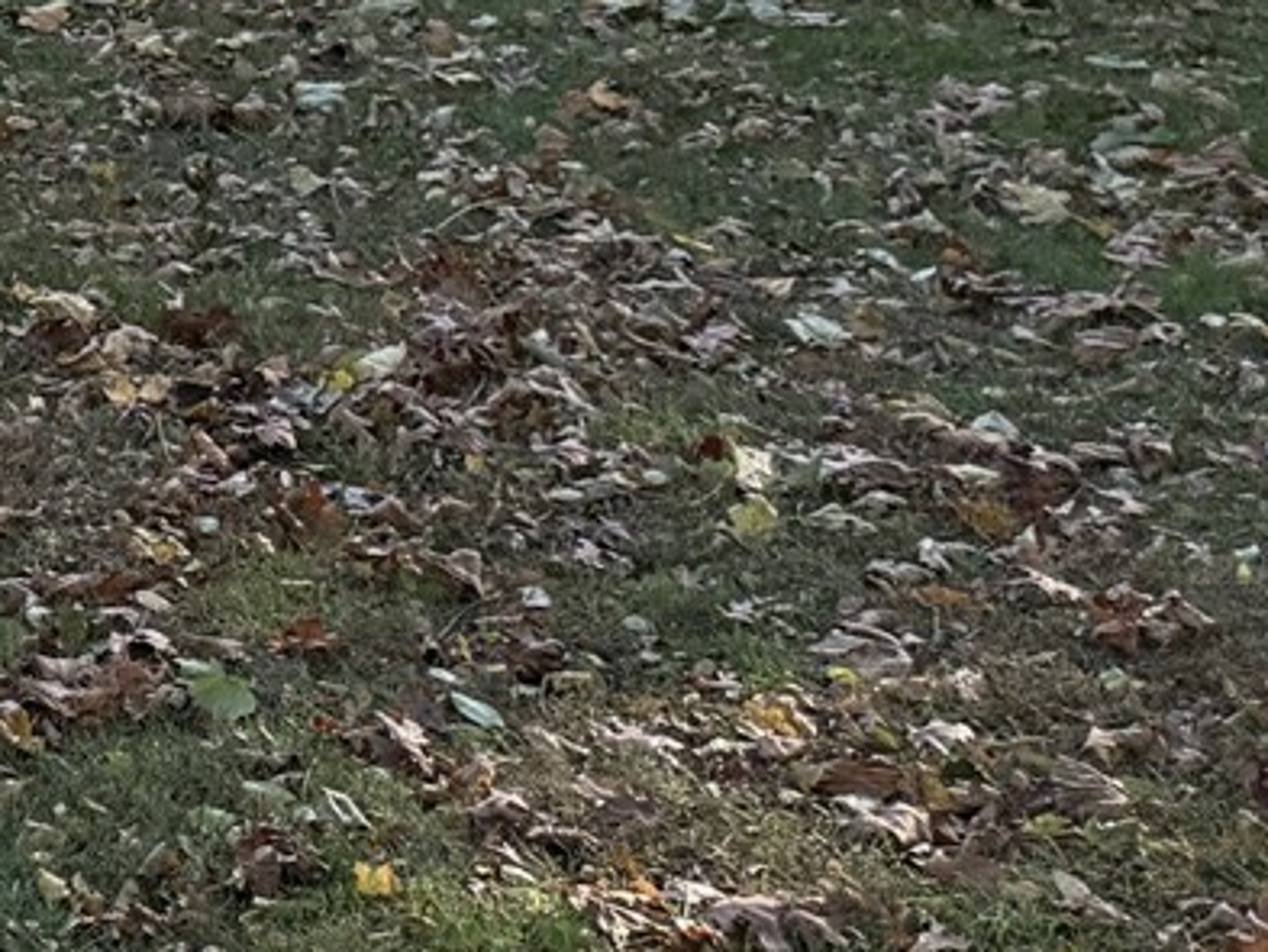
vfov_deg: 11.2
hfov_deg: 13.2
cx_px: -1407
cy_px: -603
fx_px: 4580
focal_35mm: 125
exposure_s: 1/1855
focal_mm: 6.76
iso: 80
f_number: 1.78
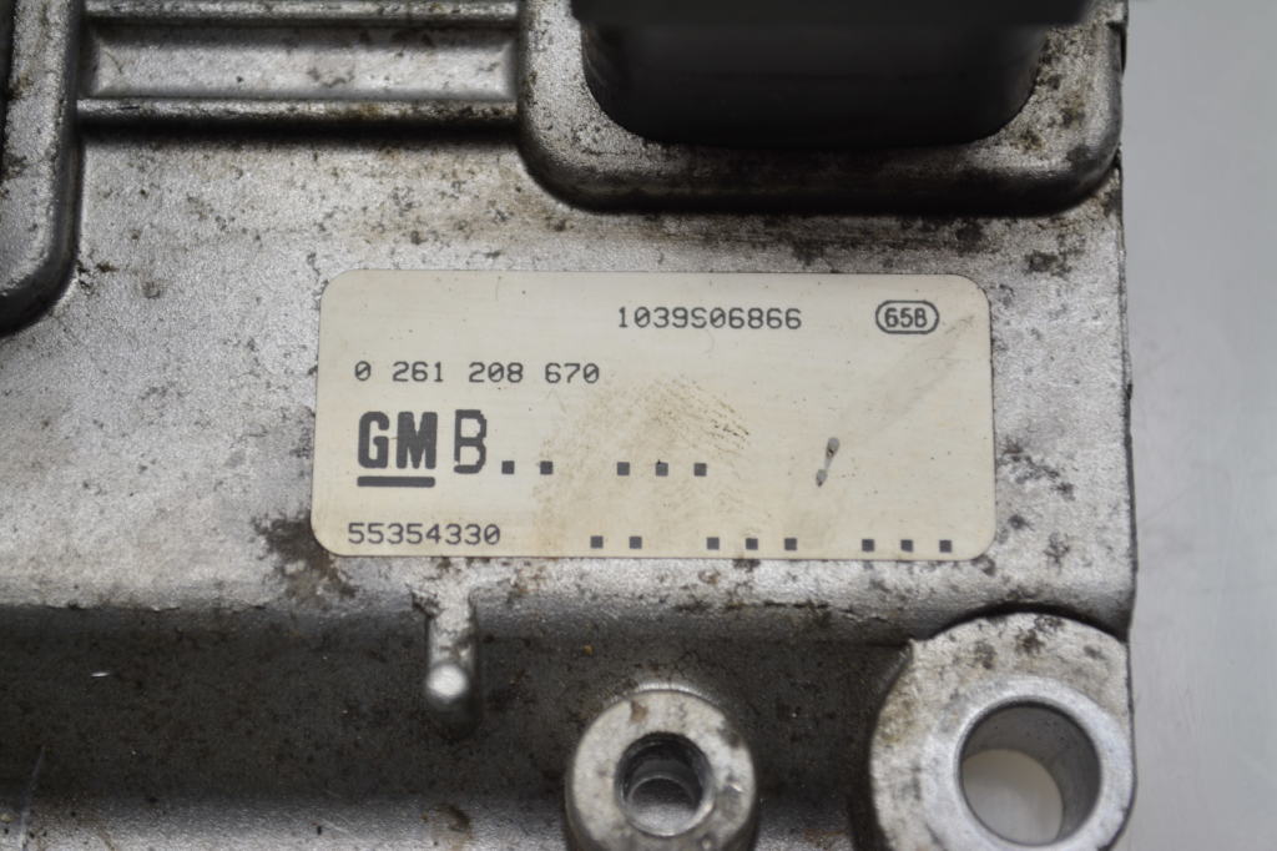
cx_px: 638
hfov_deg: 24.6
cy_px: 426
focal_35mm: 82
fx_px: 2925
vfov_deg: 16.5
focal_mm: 55
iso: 100
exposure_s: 1/50
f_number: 5.6
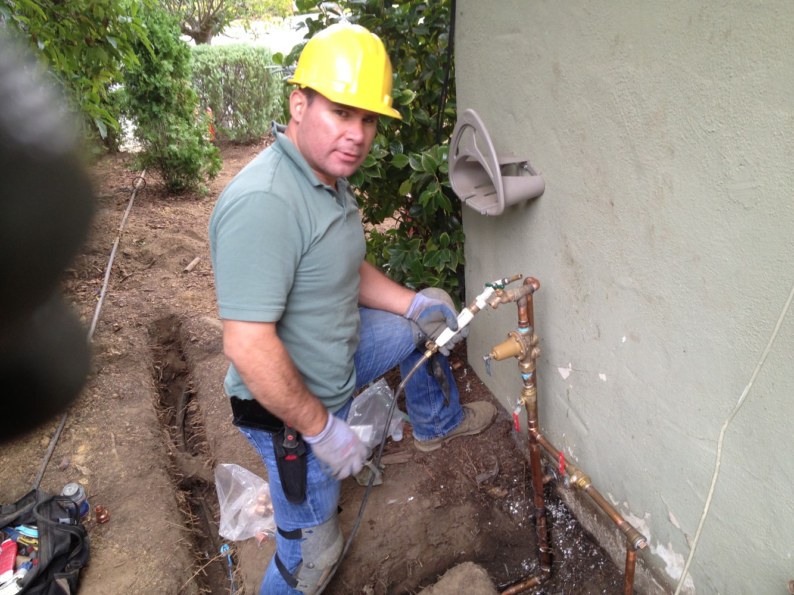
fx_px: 803
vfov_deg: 40.7
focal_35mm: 35
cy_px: 298
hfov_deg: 52.6
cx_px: 397
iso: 50
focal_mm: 4.28
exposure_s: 1/40
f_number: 2.4
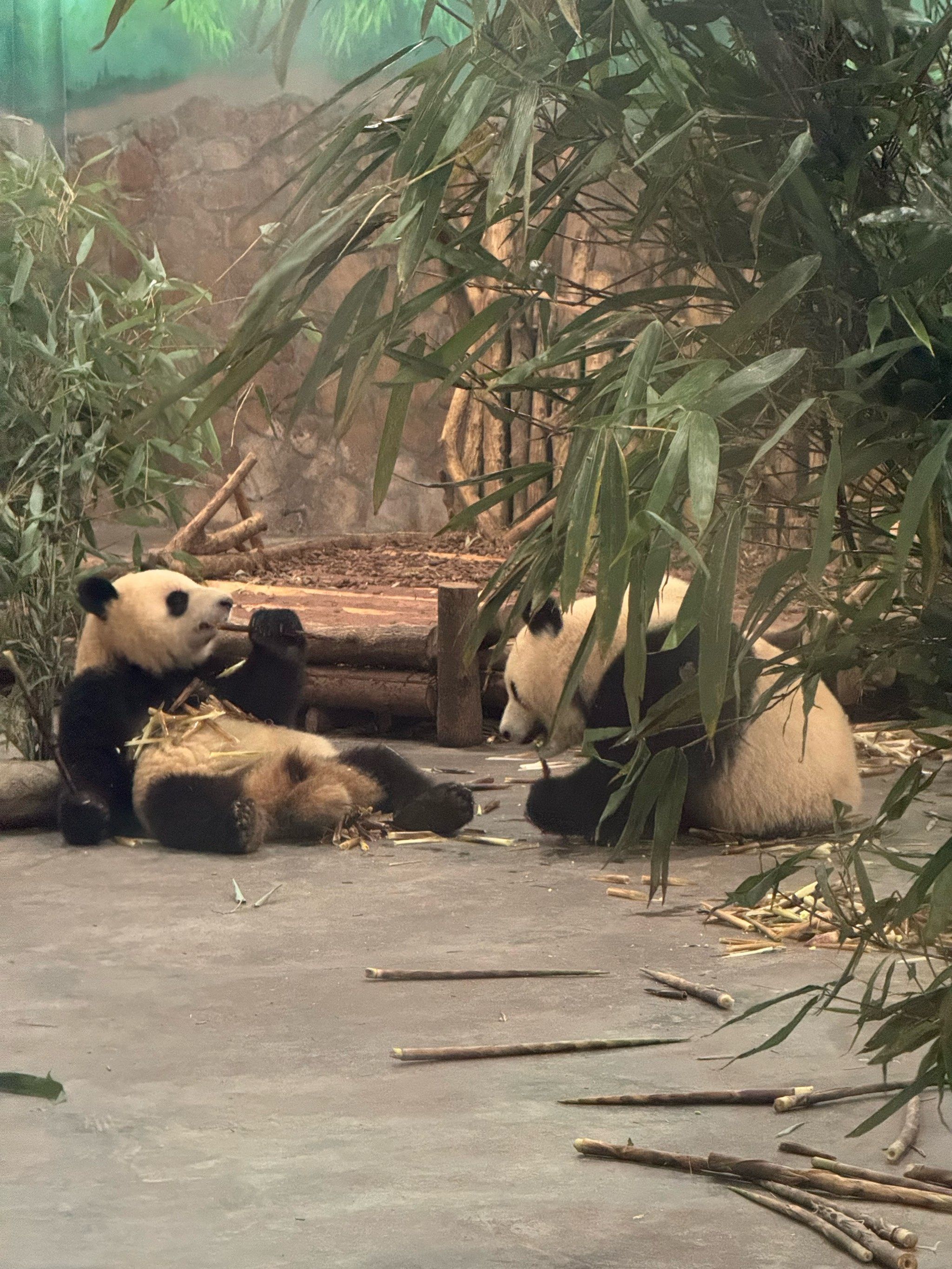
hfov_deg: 12.3
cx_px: 476
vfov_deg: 16.4
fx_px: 4400
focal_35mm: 120
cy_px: 634
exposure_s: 1/33
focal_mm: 15.66
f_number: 2.8
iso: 1250
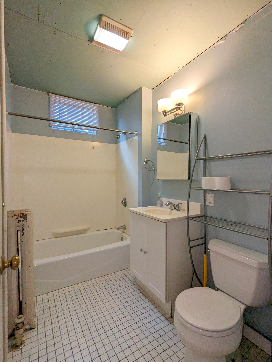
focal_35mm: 16
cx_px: 136
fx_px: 167
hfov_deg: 78.2
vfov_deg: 94.4
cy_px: 181
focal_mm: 2.35
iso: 56
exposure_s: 1/60
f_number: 2.2
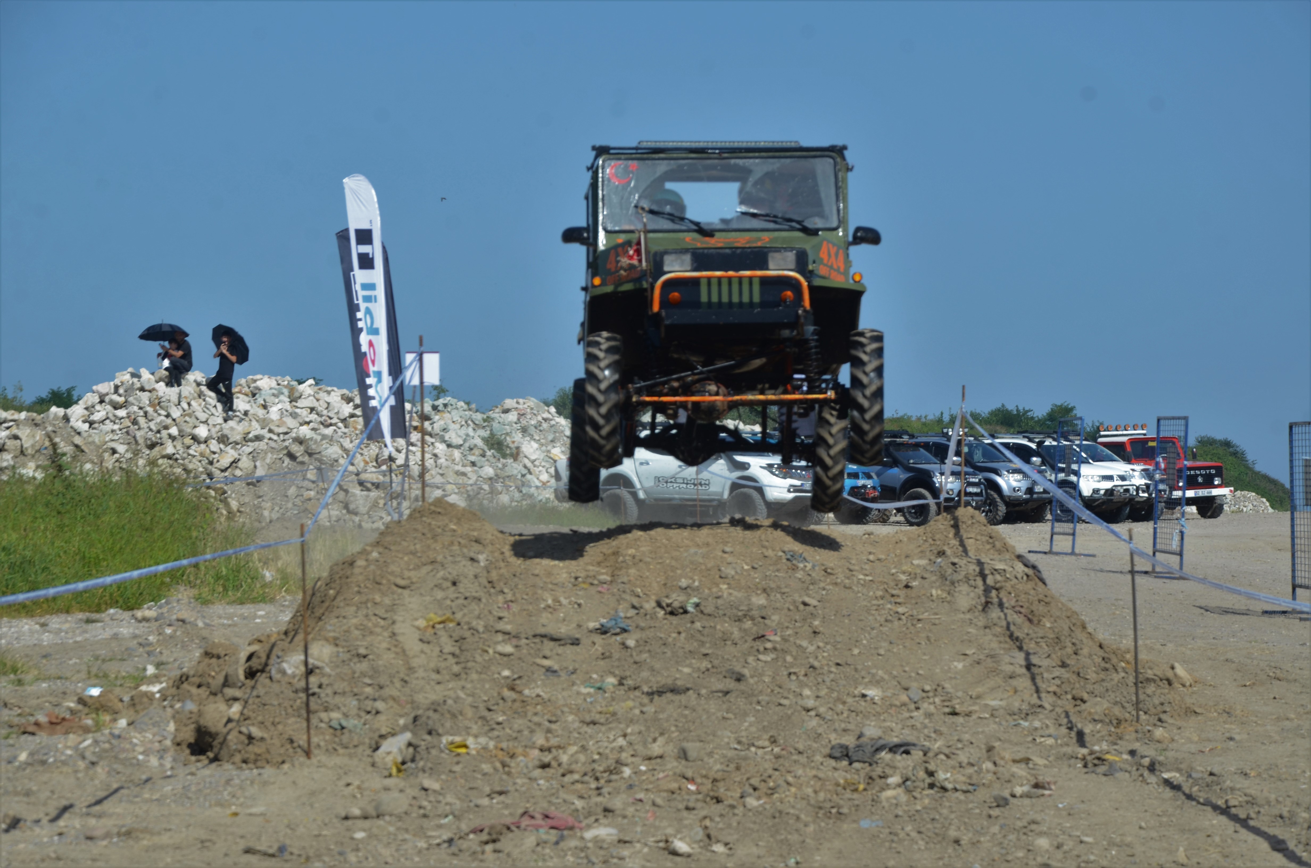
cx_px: 656
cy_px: 434
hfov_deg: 16.1
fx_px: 4634
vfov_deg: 10.7
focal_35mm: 128
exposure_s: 1/320
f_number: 5.6
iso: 200
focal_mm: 85
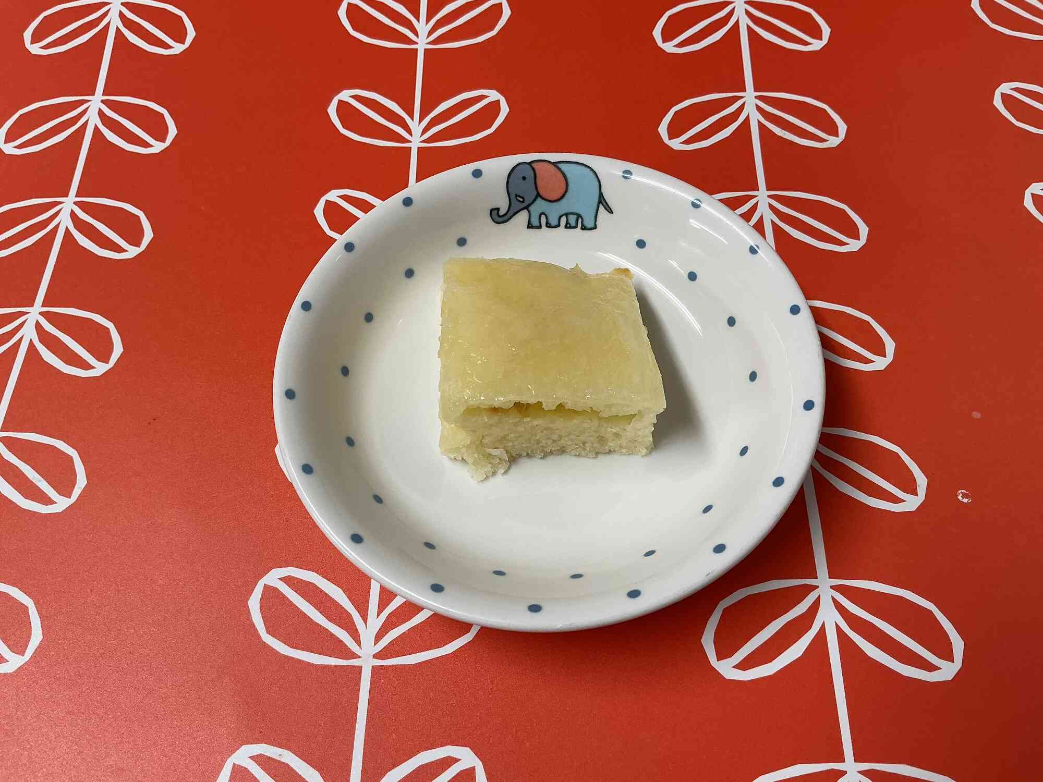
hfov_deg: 61.7
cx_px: 522
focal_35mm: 29
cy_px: 391
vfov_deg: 48.2
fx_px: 874
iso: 32
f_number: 1.8
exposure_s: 1/60
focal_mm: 3
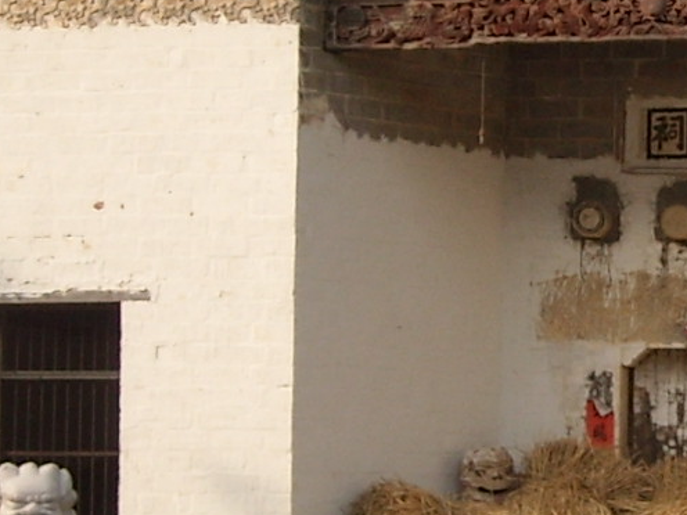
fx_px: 3632
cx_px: 850
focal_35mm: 183
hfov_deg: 10.6
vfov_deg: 8.1
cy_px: 339
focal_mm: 5.7
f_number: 5.6
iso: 64
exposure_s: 1/135
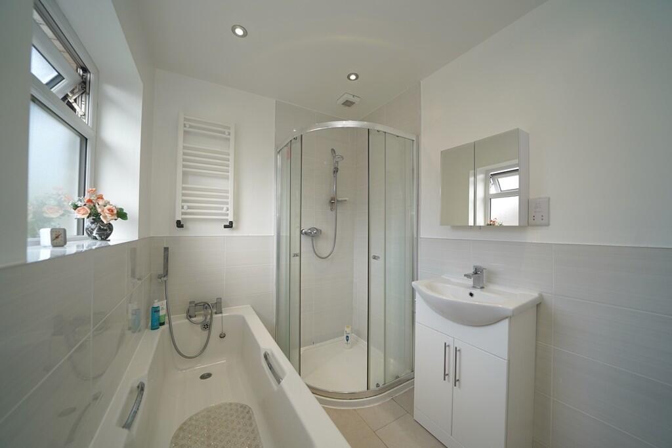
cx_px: 336
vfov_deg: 90.0
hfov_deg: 112.6
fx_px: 224
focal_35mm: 12
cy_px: 224
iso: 320
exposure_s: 1/160
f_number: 4
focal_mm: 12
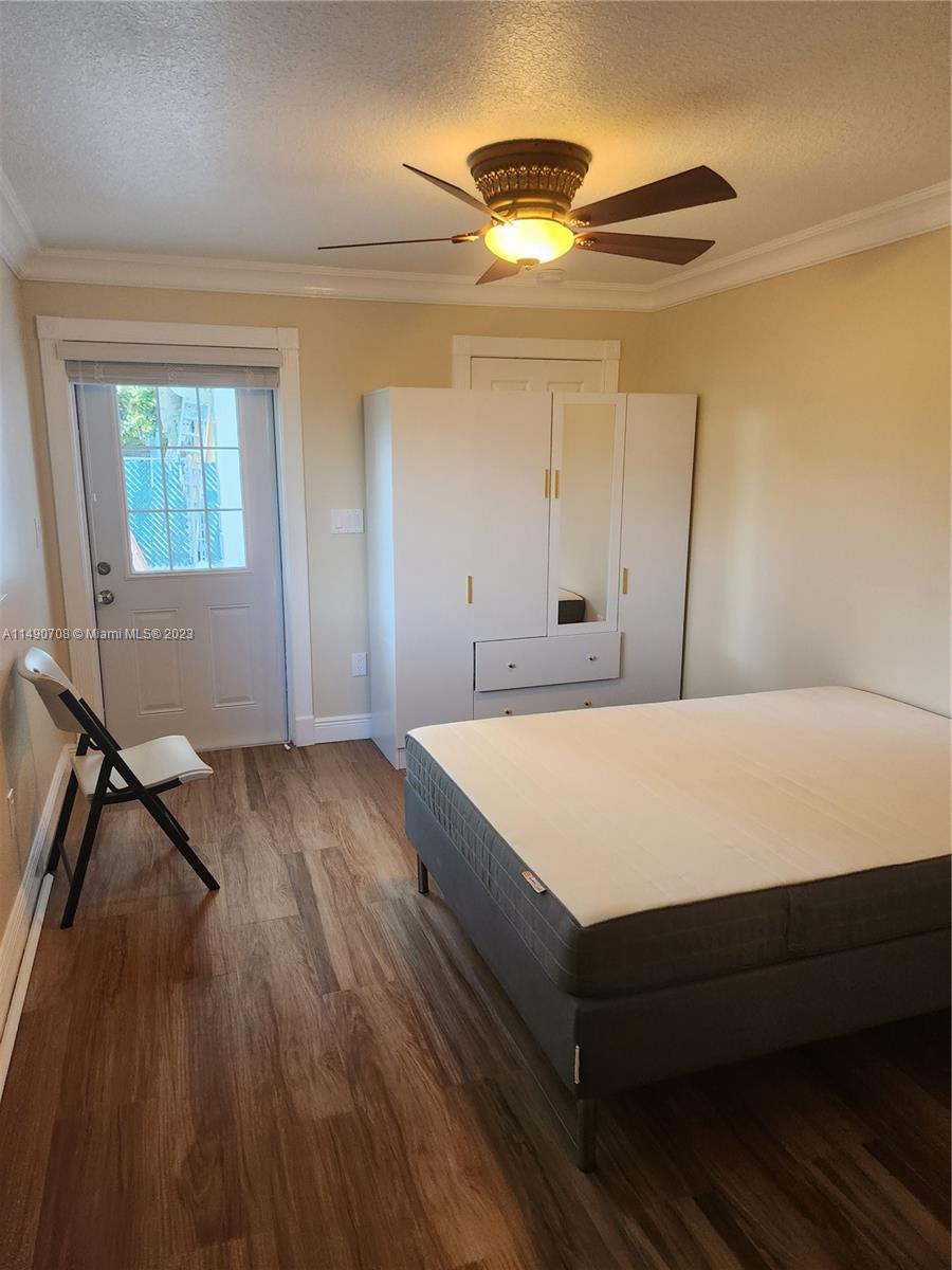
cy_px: 635
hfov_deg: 58.9
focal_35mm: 23
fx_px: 843
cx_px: 476
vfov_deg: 73.9
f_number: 1.8
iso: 640
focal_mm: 5.4
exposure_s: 1/120
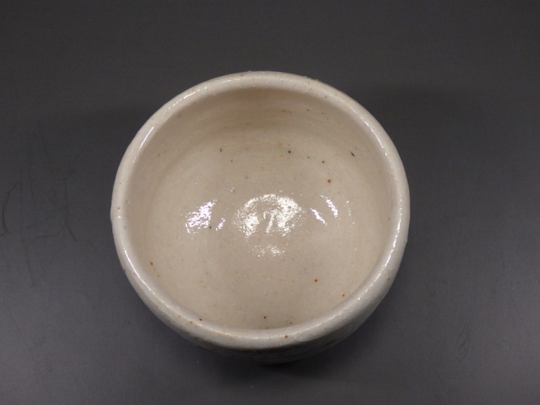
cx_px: 270
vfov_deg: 23.7
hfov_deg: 31.2
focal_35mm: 62
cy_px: 202
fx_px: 967
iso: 125
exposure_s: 1/80
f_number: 4.6
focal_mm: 11.1
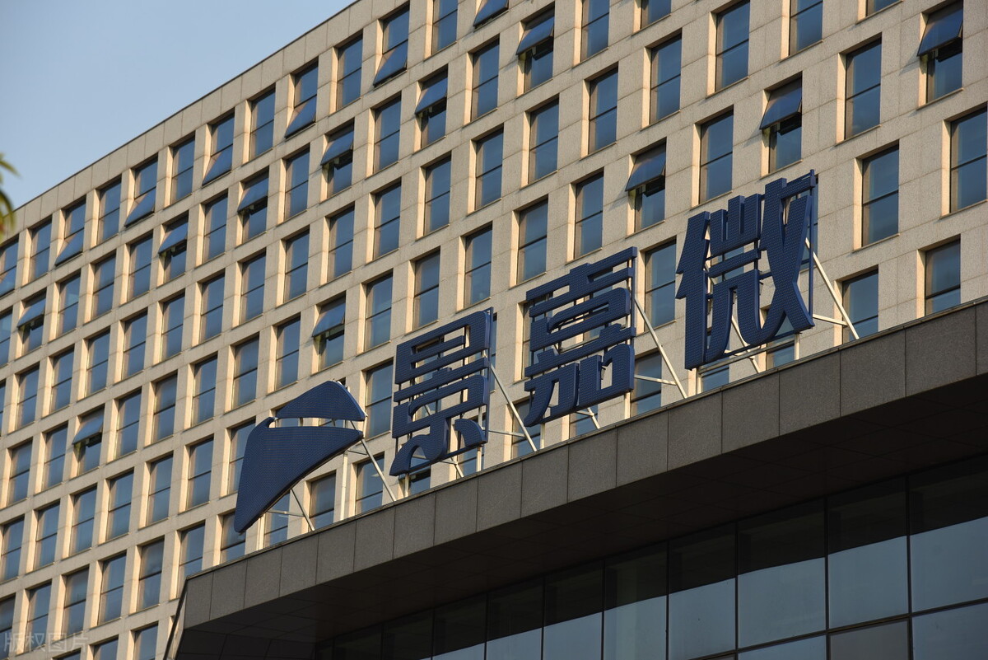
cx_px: 494
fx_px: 2883
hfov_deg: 19.4
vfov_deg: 13.1
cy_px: 330
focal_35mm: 105
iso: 400
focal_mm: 105
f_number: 6.3
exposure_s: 1/800
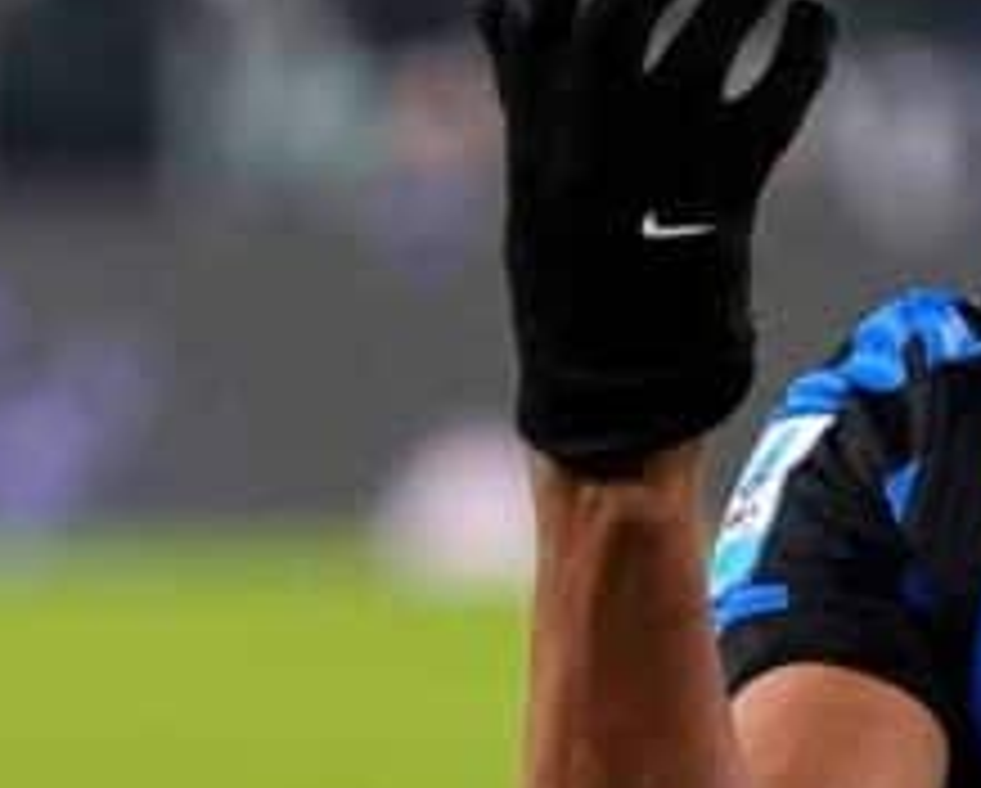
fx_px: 17095
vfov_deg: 2.6
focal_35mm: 588
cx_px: 1256
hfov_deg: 3.3
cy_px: 414
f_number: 3.5
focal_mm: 178
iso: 2000
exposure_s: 1/1000
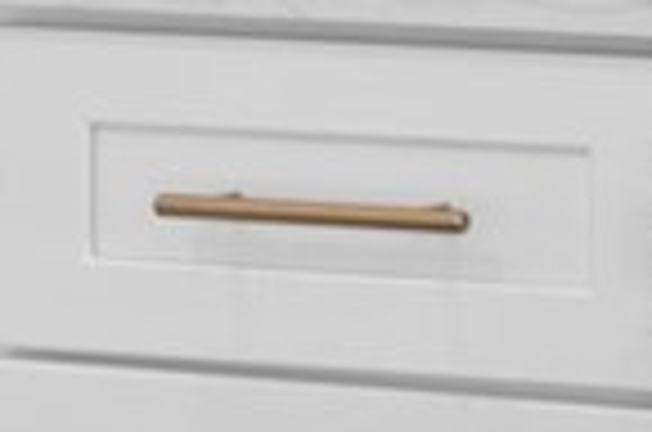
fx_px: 6397
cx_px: 1835
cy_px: -605
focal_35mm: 354
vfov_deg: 3.8
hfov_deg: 5.5
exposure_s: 1/20
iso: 500
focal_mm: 50
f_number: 5.6
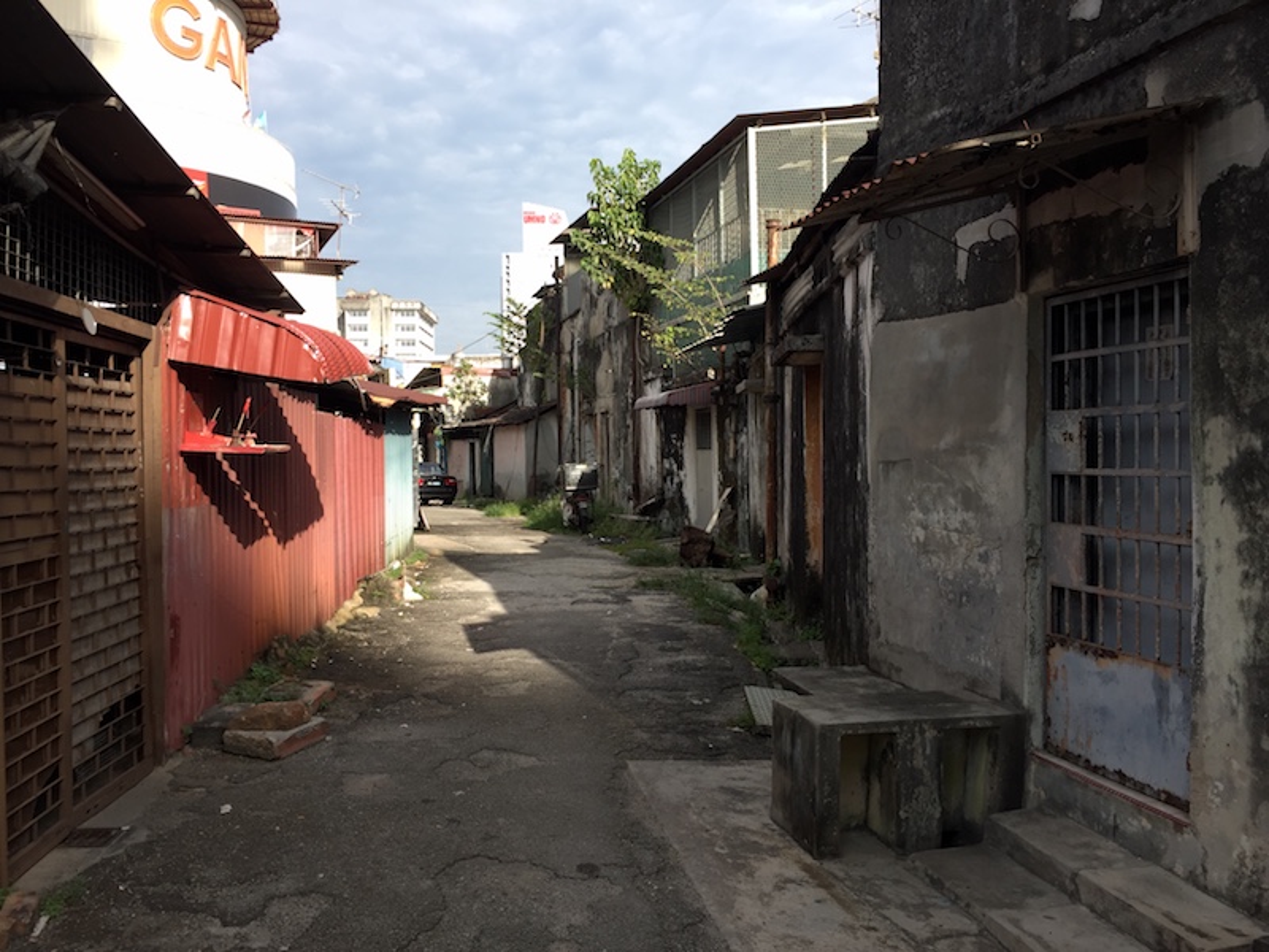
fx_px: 1063
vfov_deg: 48.2
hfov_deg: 61.7
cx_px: 634
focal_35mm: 29
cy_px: 476
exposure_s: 1/638
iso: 32
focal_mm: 4.15
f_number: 2.2
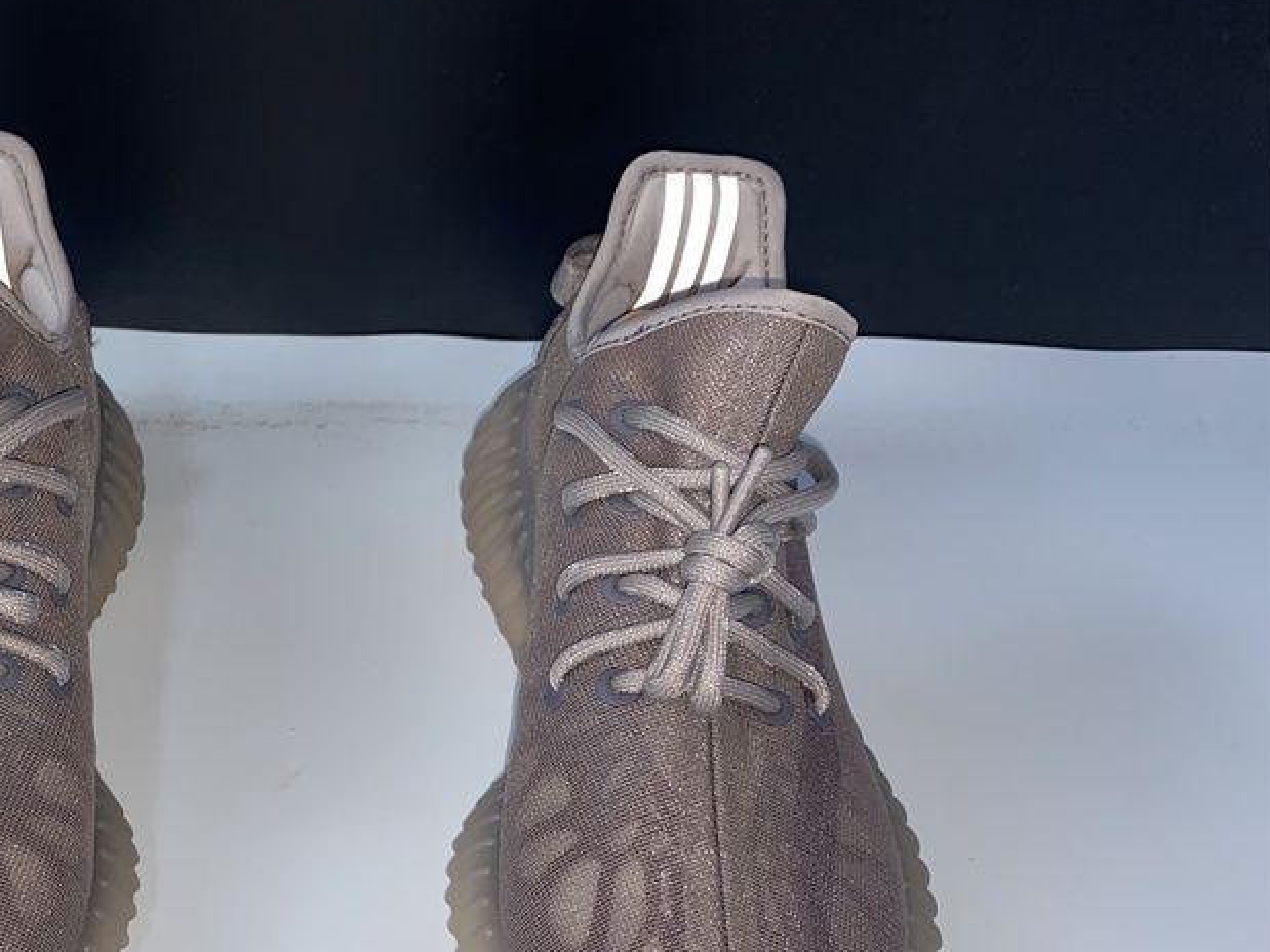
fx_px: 1541
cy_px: 708
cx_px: 254
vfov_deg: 33.7
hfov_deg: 42.8
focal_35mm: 42
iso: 32
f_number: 1.8
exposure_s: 1/143
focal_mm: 4.25
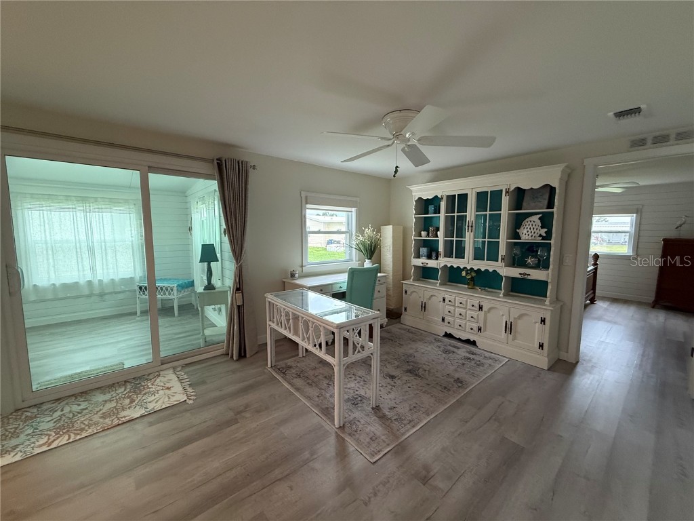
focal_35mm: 14
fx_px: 281
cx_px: 347
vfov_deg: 85.7
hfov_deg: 102.1
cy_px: 260
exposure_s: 1/120
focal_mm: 2.22
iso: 400
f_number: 2.2
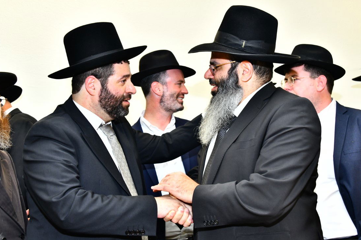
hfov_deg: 44.5
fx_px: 441
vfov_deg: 30.5
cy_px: 117
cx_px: 180
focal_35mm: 44
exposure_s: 1/100
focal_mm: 42
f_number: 5.6
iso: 1000
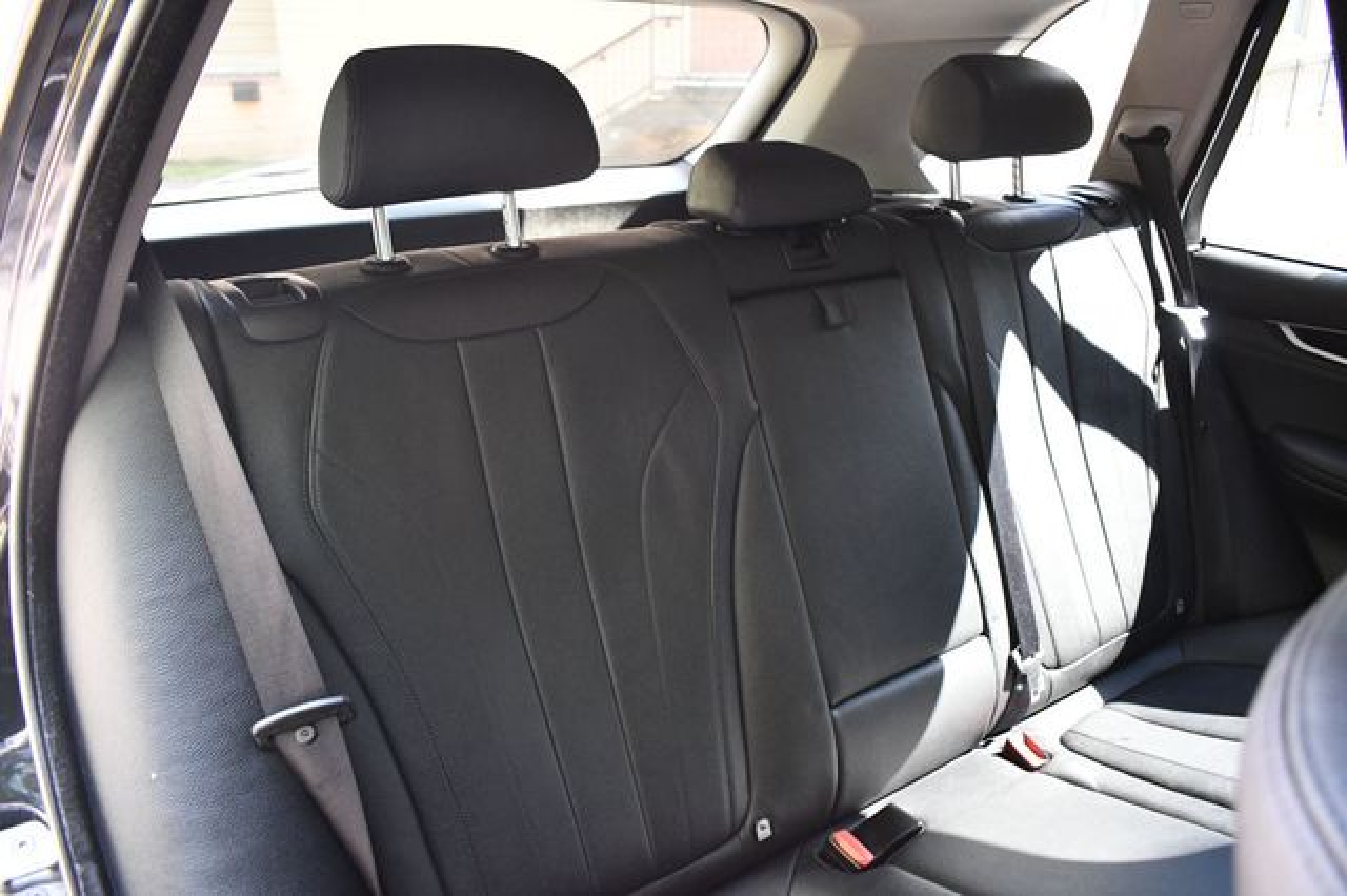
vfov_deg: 47.9
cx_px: 674
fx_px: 1010
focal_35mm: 27
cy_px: 448
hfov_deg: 67.4
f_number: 3.5
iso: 2800
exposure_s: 1/125
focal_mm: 18
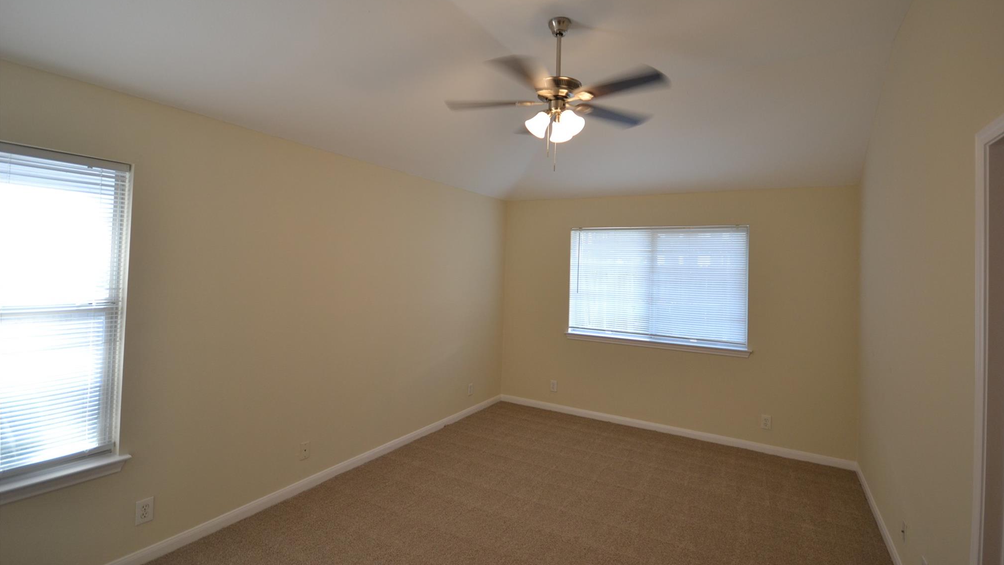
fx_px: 426
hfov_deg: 99.4
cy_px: 247
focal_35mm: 16
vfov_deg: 66.8
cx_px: 510
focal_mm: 10
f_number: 4
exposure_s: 1/60
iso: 400
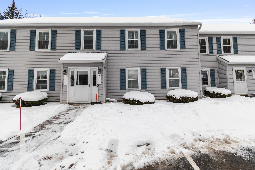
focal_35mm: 15
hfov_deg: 100.4
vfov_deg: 77.3
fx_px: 106
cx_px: 128
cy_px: 85
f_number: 7.1
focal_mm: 10
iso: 1000
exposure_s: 1/160
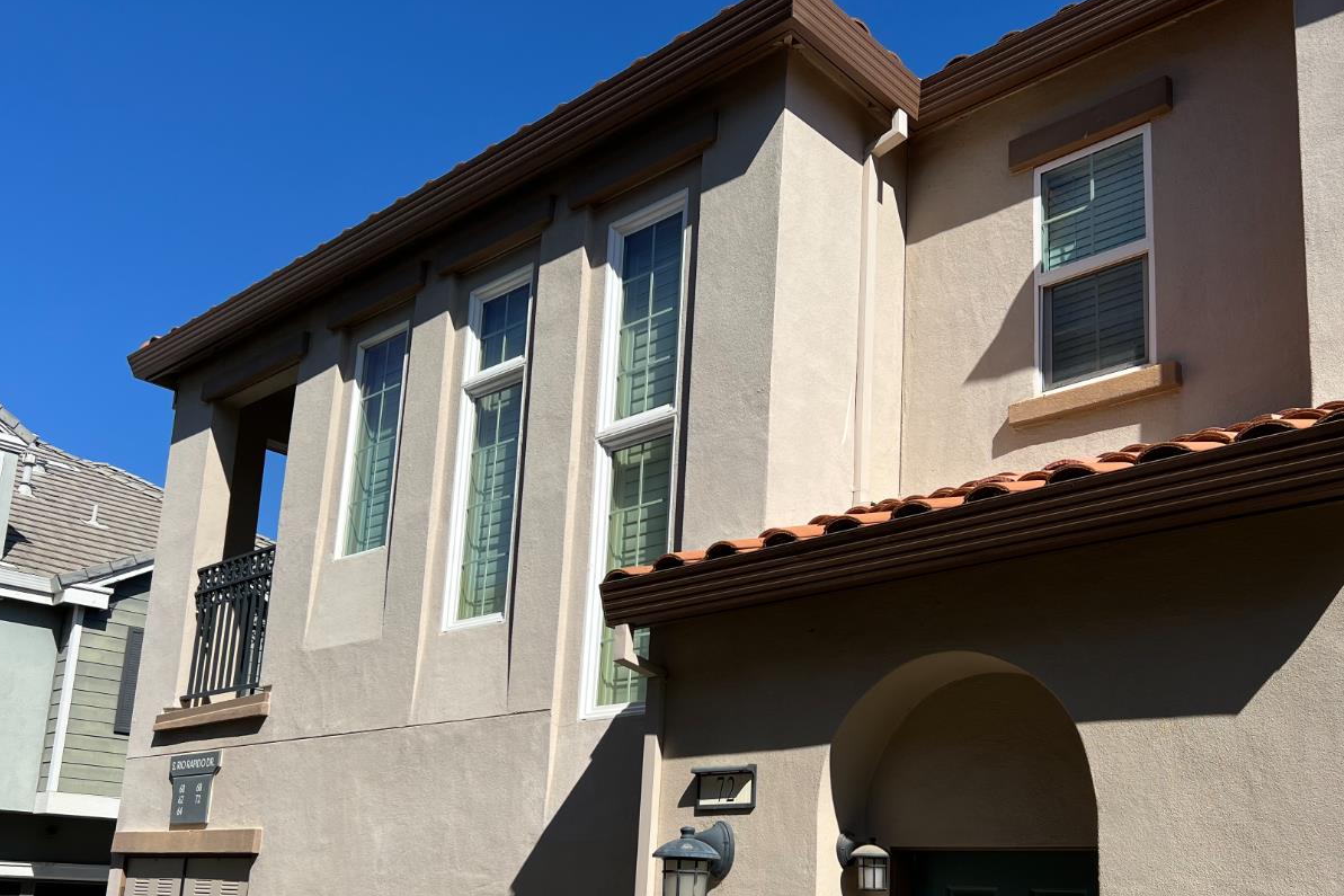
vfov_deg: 38.2
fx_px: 1269
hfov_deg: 55.6
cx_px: 755
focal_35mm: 34
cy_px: 629
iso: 50
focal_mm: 5.7
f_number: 1.5
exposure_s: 1/5882
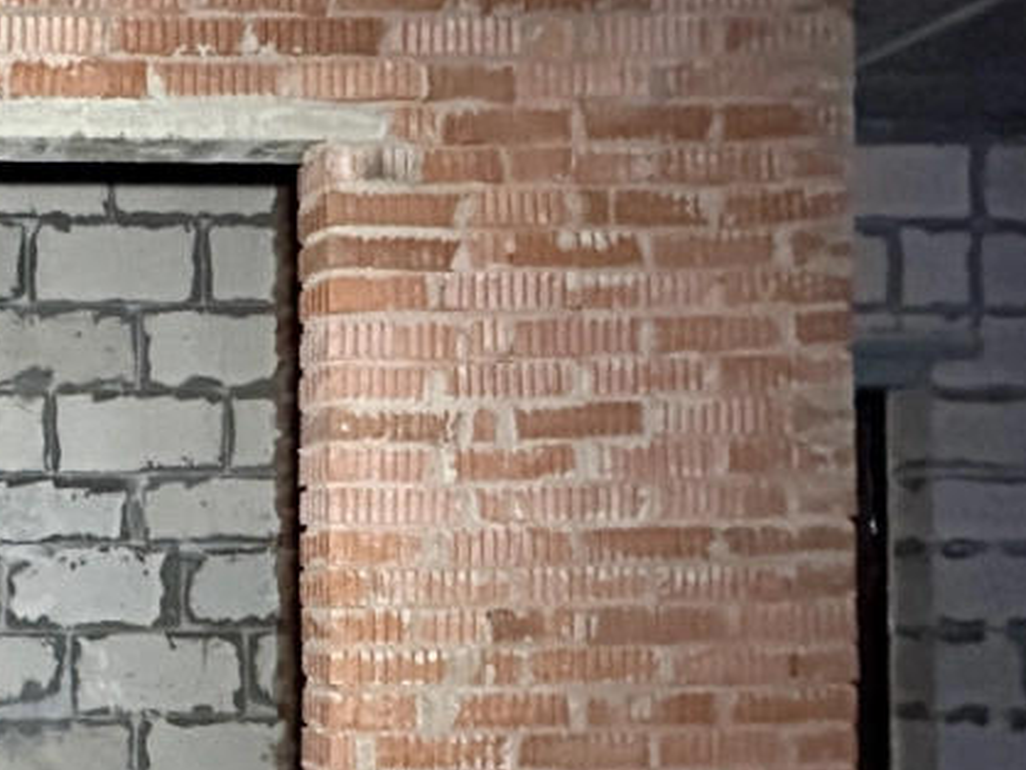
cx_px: -226
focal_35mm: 42
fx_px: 1246
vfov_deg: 33.7
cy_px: 582
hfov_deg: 34.9
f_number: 2.2
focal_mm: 2.22
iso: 2500
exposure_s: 1/20
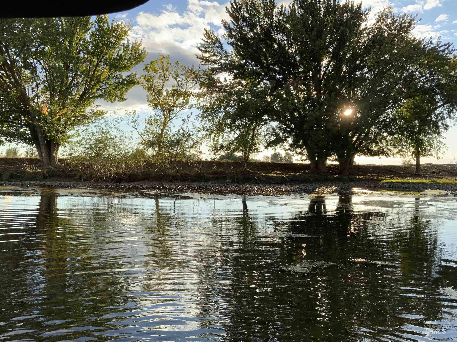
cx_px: 228
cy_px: 171
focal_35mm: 29
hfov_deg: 61.7
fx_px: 383
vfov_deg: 48.2
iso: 16
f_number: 1.8
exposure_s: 1/749
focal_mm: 3
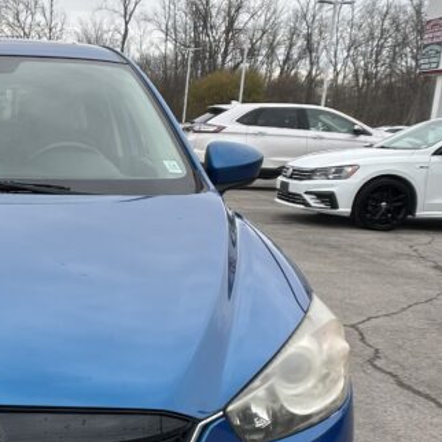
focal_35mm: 73
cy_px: 307
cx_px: -78
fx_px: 1055
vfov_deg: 23.5
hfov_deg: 22.0
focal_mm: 5.7
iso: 50
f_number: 1.5
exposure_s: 1/808
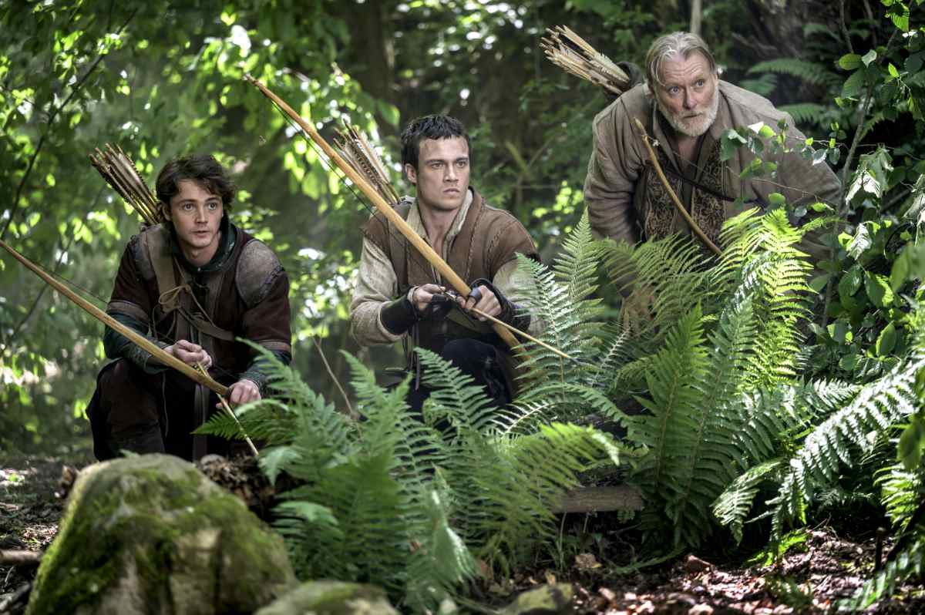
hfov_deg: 15.2
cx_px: 462
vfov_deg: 10.1
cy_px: 308
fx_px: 3466
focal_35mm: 135
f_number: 2.8
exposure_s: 1/250
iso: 160
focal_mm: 135
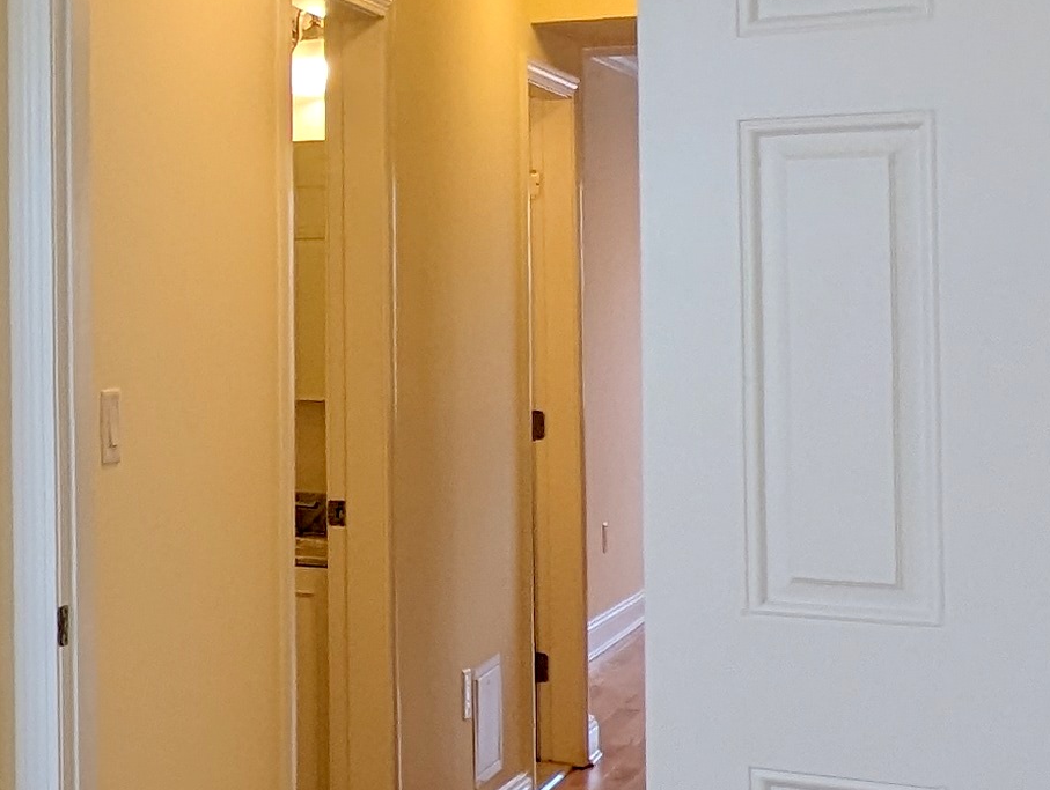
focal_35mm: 72
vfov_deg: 20.4
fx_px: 2187
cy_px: 272
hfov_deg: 22.4
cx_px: -501
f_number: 2.2
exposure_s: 1/90.1
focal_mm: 2.35
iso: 59
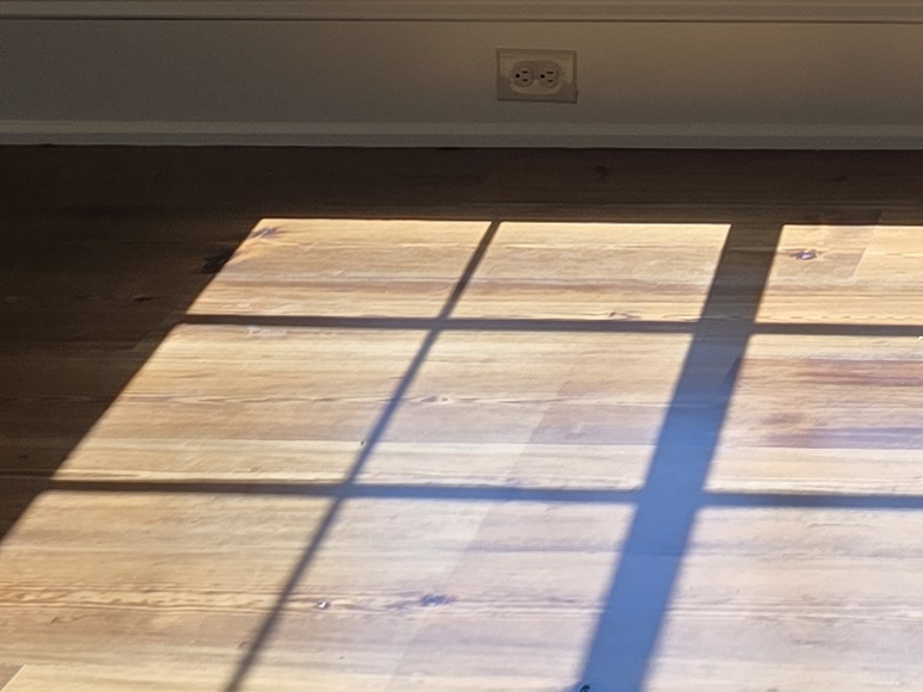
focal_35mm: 119
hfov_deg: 15.8
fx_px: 3174
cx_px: 1143
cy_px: -903
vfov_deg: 10.8
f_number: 1.7
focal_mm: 6.3
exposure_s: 1/385
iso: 12
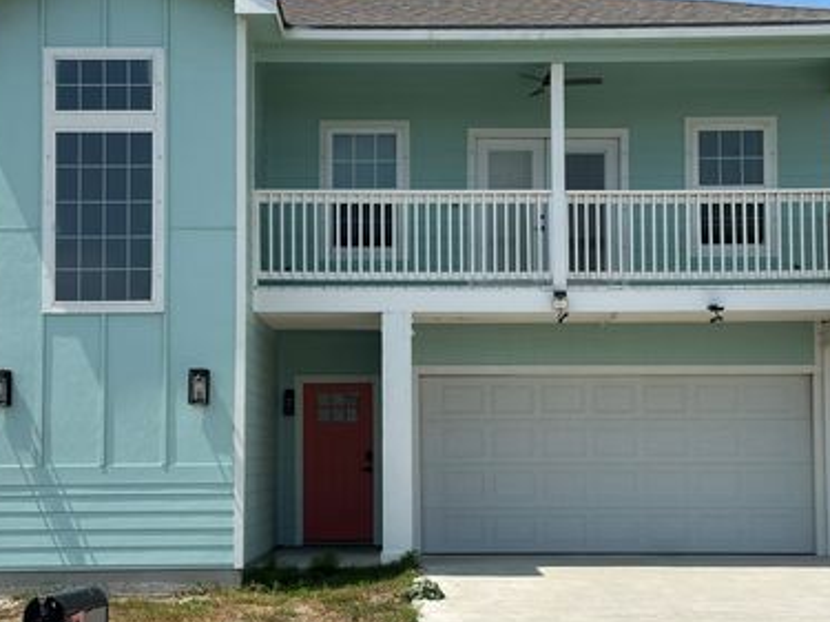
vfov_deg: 22.9
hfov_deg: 30.3
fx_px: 1534
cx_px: 414
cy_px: 322
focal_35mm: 64
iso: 64
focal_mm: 6.86
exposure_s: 1/5556
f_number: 1.78
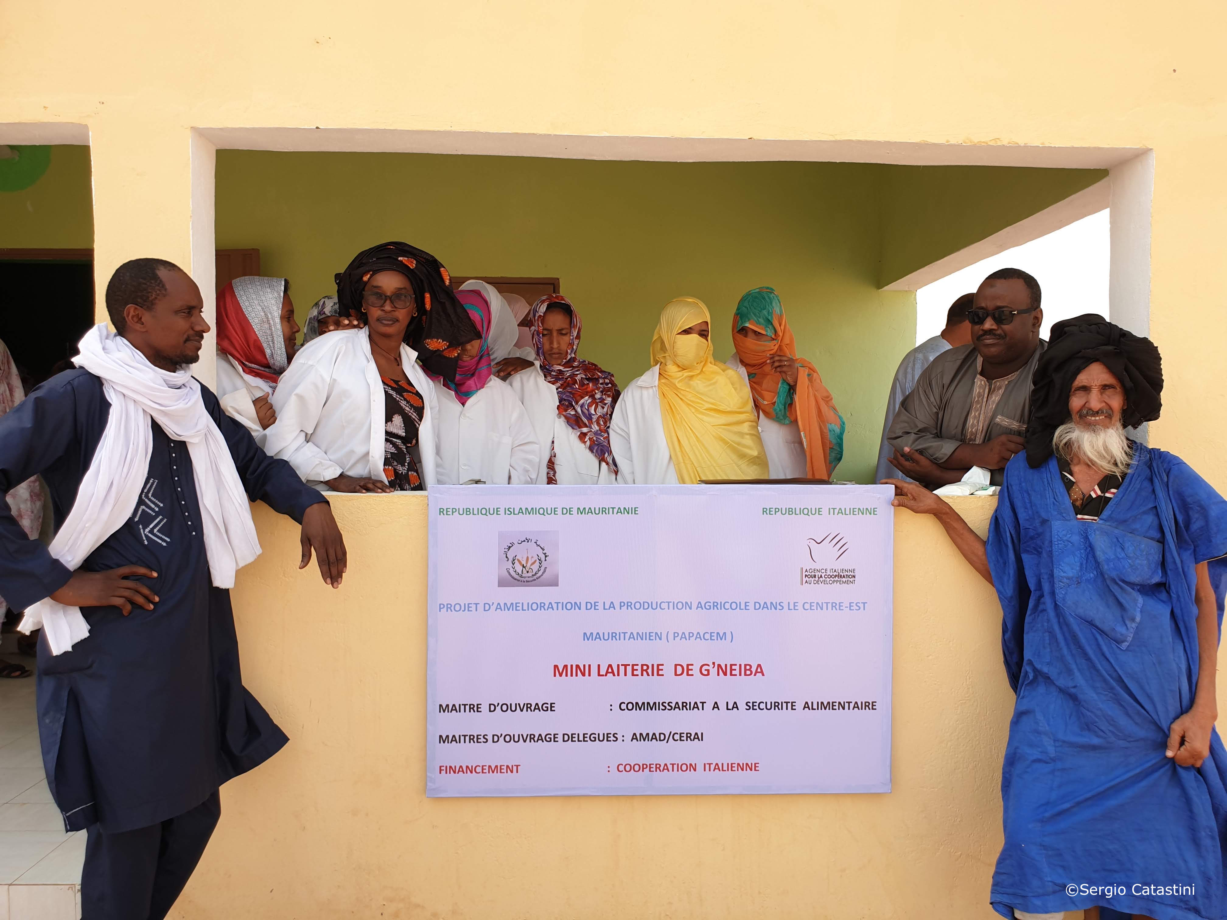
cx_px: 614
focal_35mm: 26
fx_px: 922
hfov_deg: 67.3
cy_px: 460
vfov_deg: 53.1
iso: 50
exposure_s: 1/587
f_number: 2.4
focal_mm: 4.3
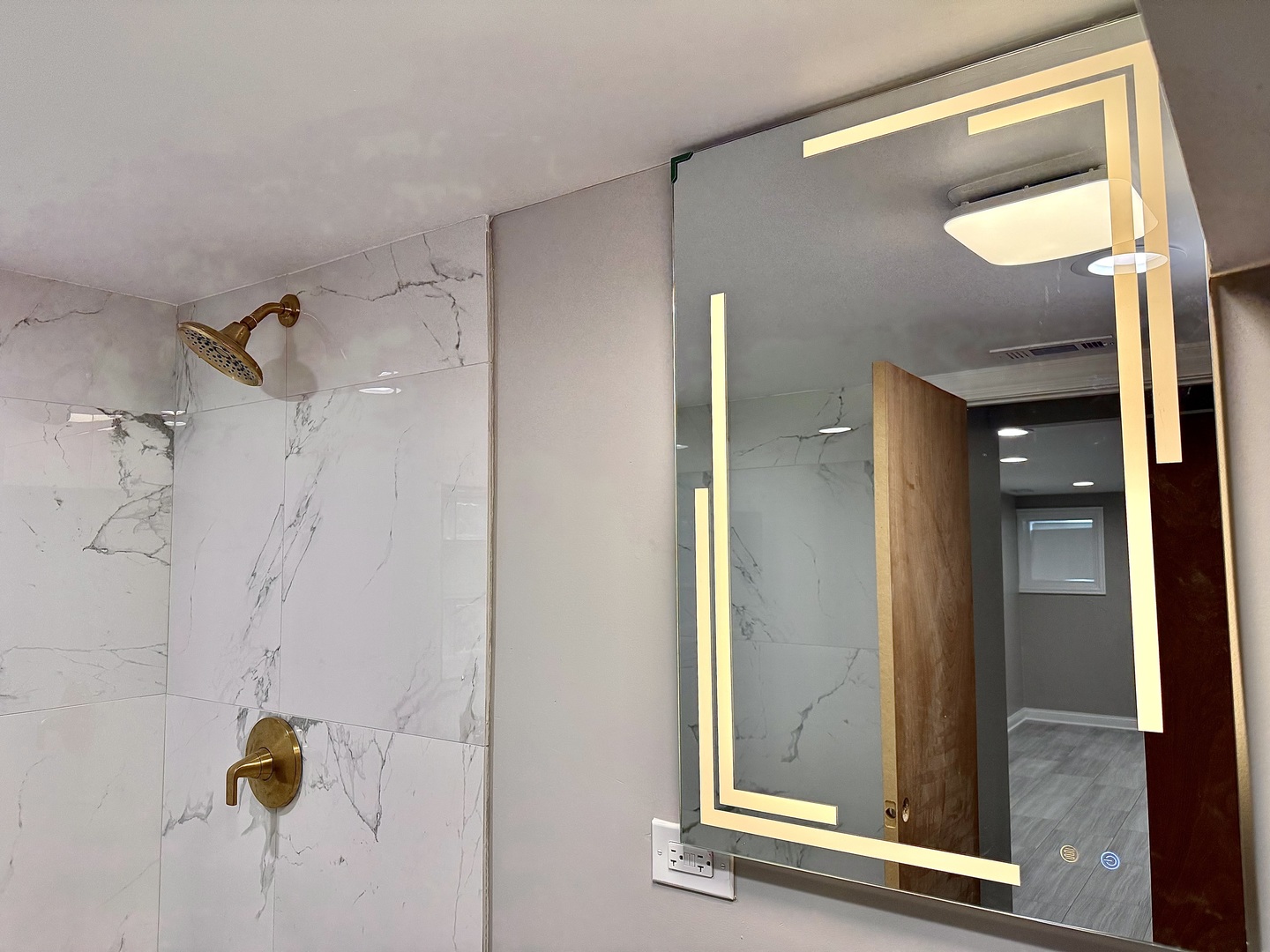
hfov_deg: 71.6
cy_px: 476
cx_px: 635
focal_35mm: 24
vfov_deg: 56.8
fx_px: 881
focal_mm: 6.76
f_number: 1.78
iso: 160
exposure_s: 1/229
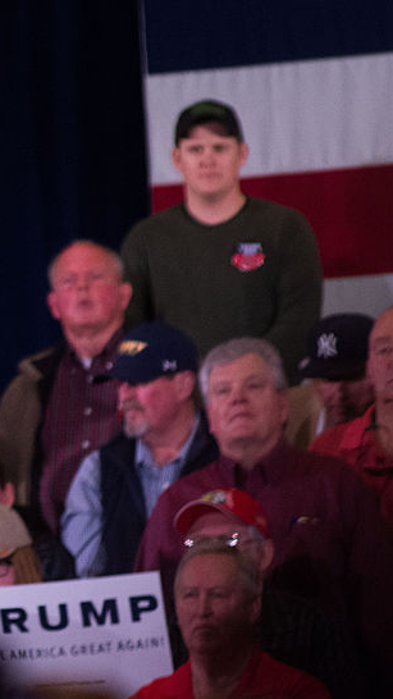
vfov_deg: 3.7
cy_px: 304
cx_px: -239
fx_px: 10915
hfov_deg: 2.1
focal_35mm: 589
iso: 1600
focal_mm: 200
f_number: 4
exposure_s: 1/250
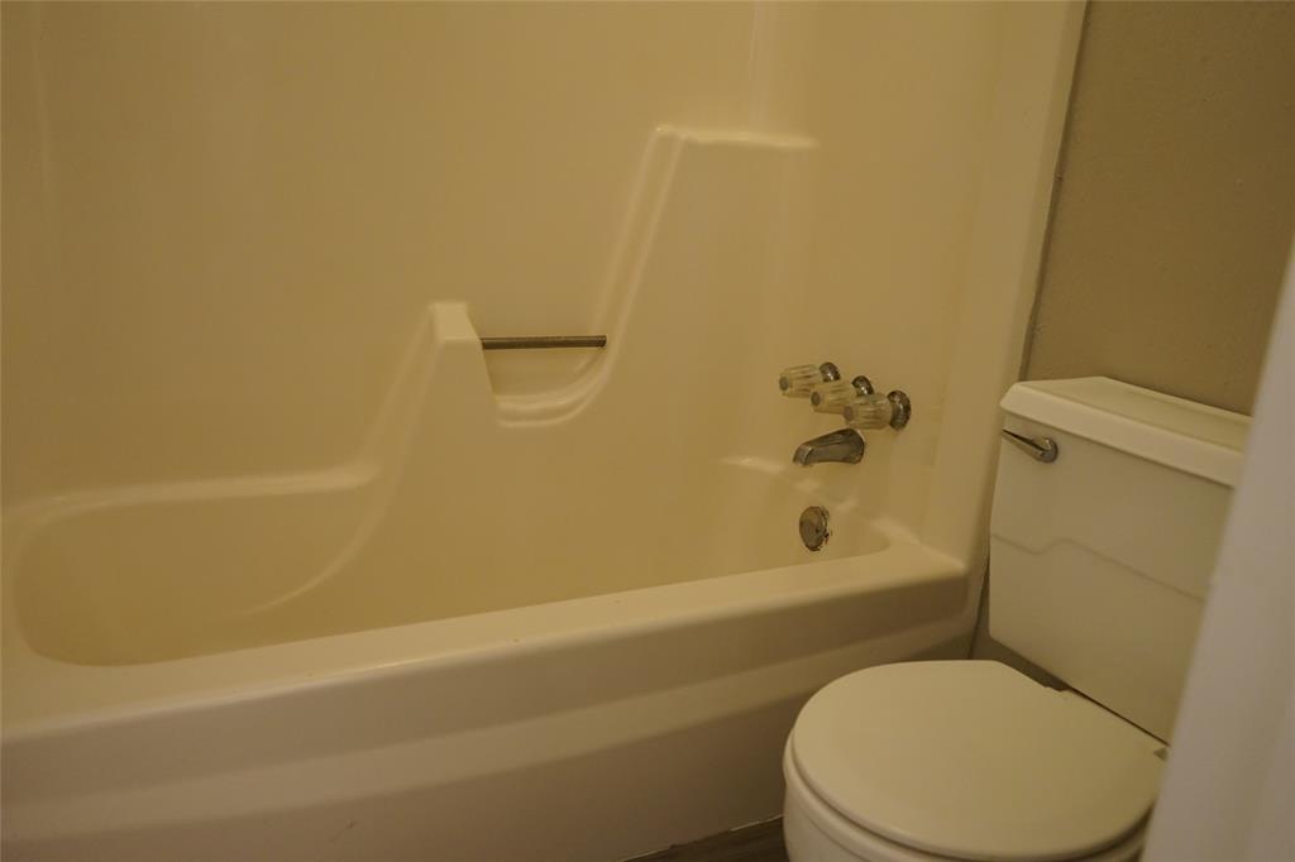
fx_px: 1007
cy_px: 431
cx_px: 648
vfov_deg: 46.4
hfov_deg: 65.5
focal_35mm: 28
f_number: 3.5
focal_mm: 28
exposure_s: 1/160
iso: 2000
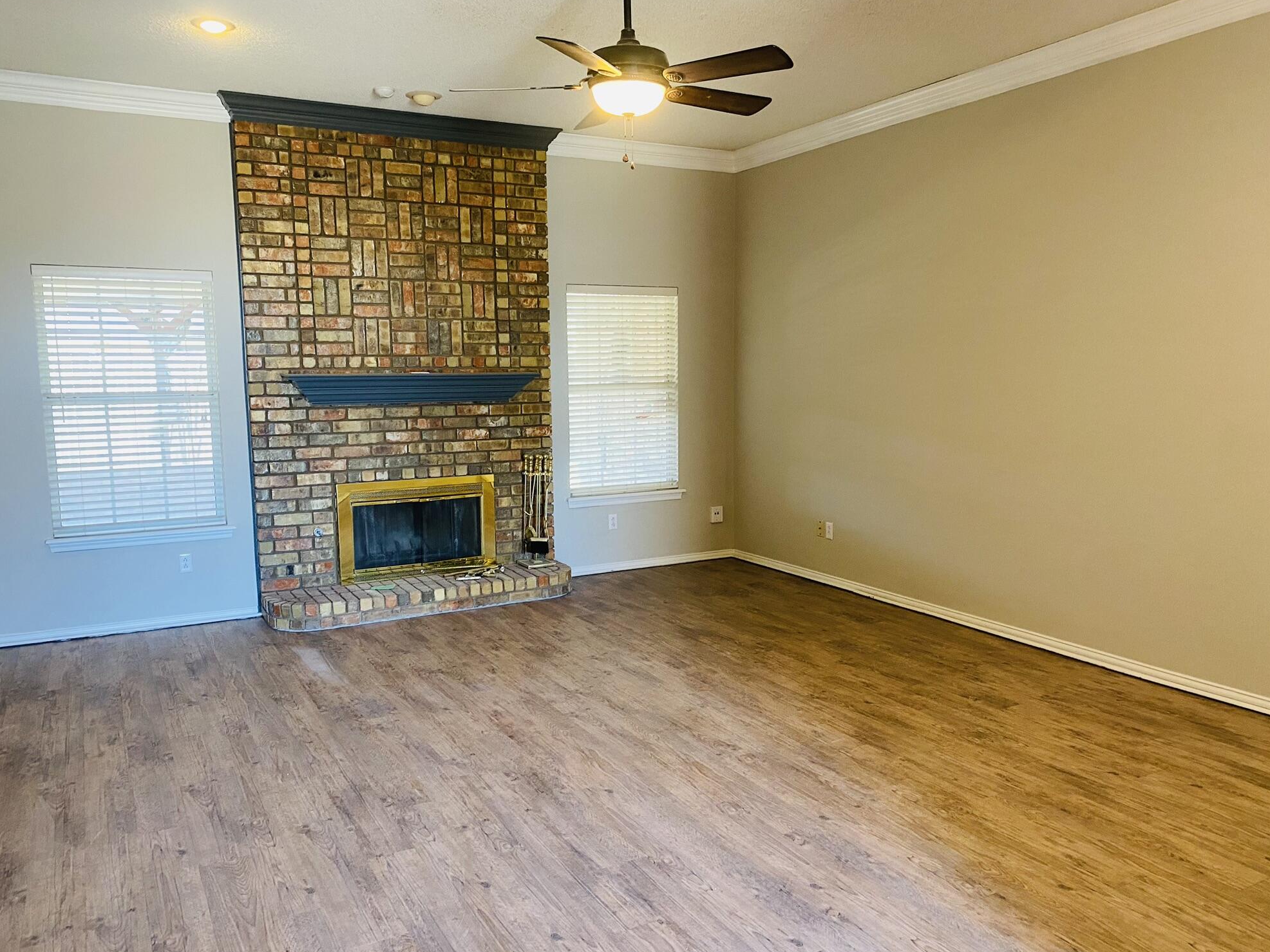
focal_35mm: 27
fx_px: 991
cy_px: 477
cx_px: 628
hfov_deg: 65.3
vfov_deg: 51.4
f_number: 1.8
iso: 200
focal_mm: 4.25
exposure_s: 1/60
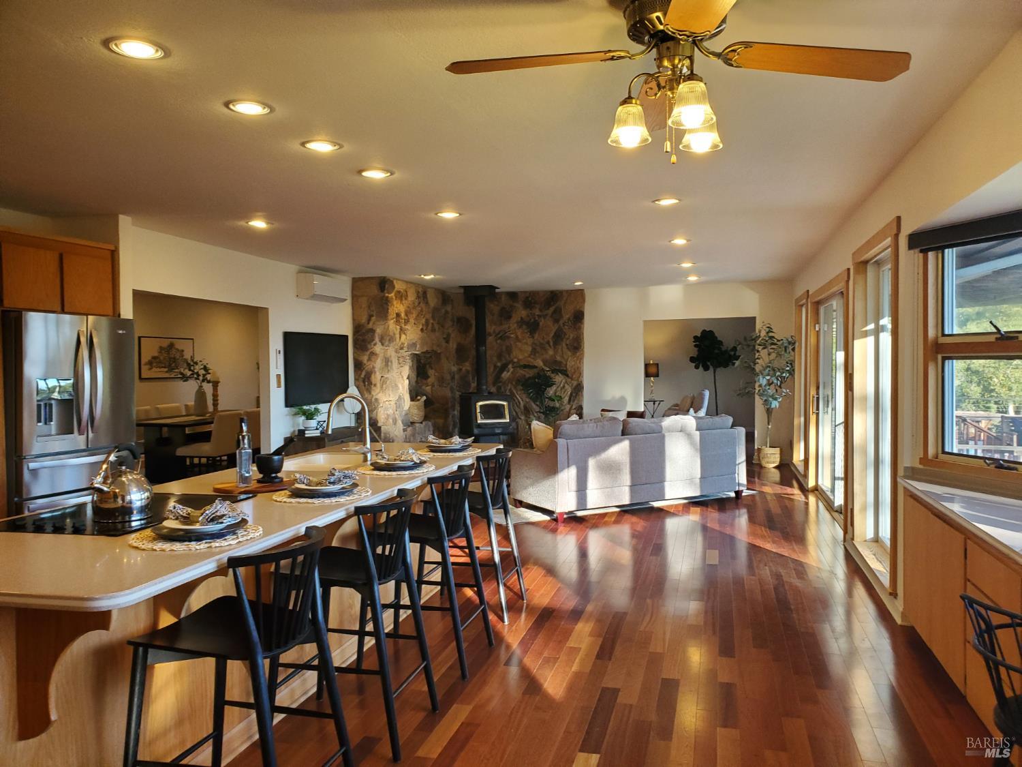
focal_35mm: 26
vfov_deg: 53.1
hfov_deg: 67.3
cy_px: 384
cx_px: 511
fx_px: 768
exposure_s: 1/120
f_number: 2.4
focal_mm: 4.3
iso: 200
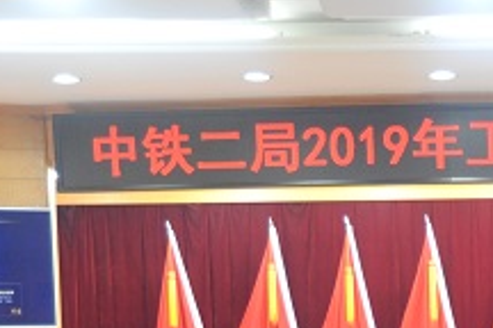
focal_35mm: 126
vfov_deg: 10.5
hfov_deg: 15.6
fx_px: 1725
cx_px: 605
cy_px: 490
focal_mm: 34
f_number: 5
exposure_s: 1/30
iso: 2000
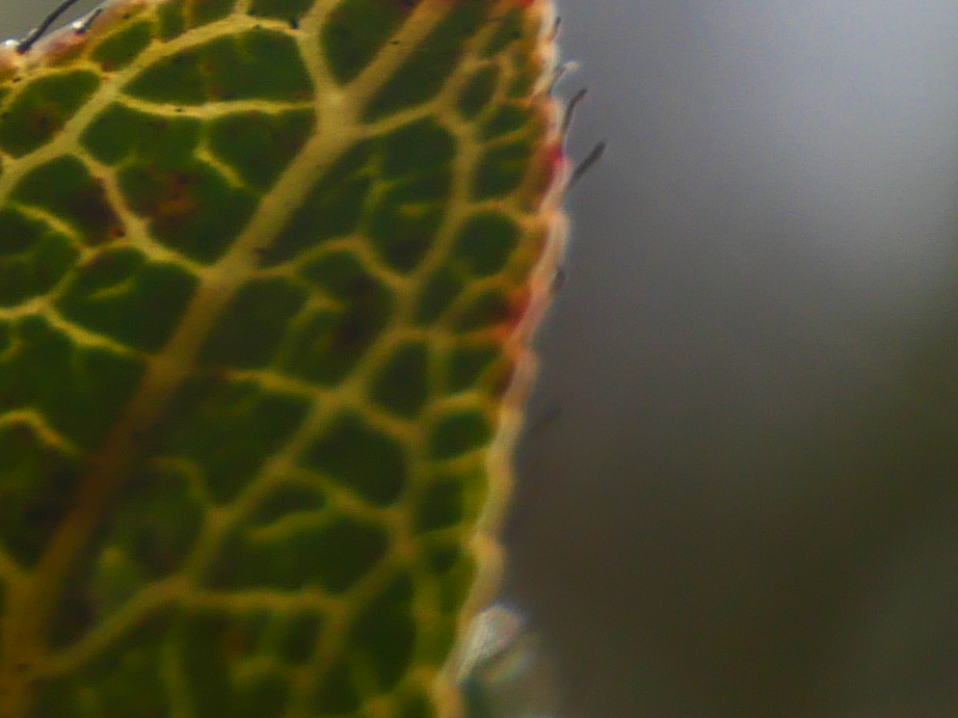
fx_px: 17320
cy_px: -60
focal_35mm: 626
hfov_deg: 3.1
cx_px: -1401
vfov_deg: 2.4
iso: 200
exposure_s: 1/1000
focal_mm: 60
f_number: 5.6
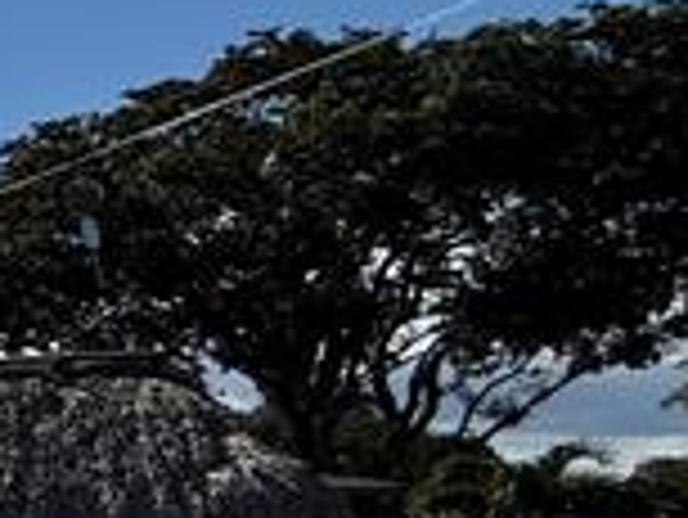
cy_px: 419
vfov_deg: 20.0
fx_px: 1452
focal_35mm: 73
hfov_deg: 13.8
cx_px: -1102
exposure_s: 1/3891
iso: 50
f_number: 2.2
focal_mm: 2.22
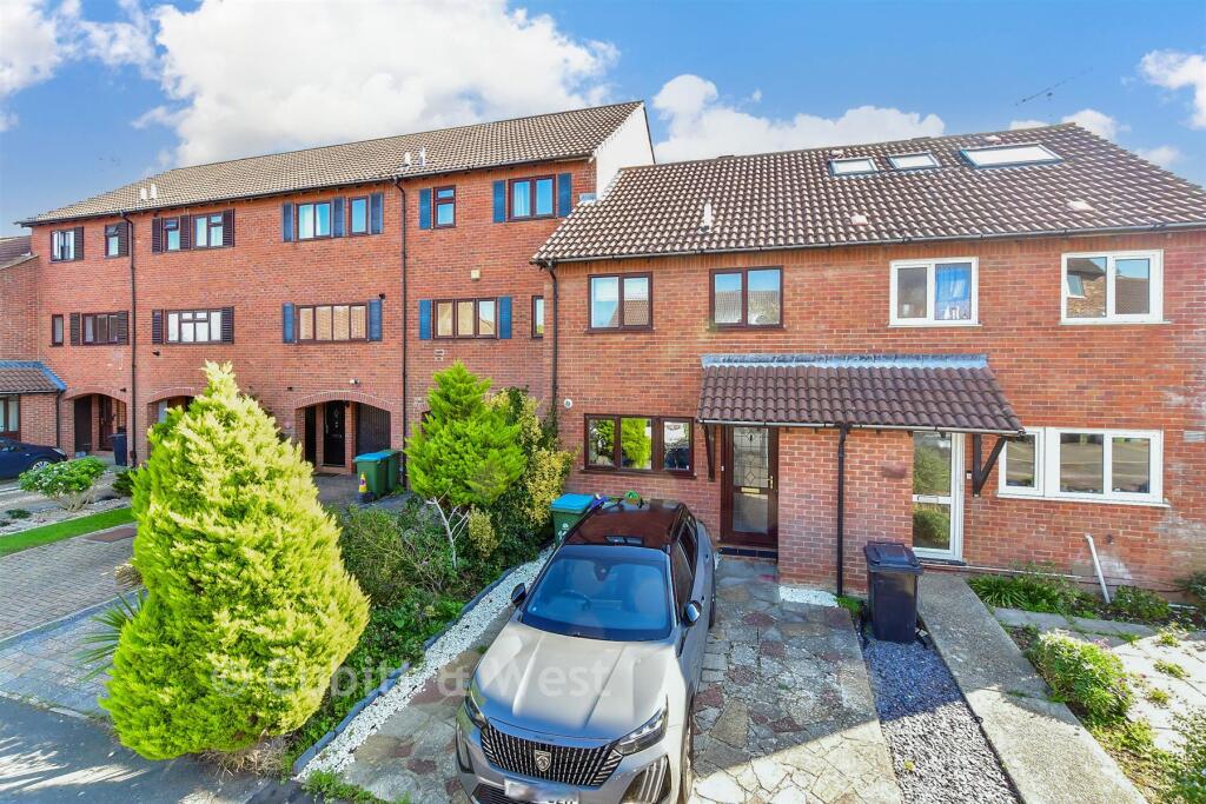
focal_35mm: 15
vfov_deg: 77.3
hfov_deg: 100.4
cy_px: 402
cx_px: 603
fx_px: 503
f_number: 8
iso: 400
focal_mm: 10
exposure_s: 1/100
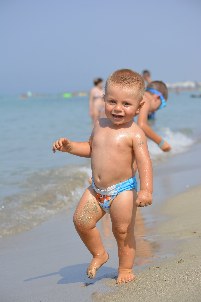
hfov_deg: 9.9
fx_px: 1156
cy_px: 151
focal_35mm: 138
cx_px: 100
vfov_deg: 14.9
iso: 200
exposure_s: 1/800
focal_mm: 92
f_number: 7.1
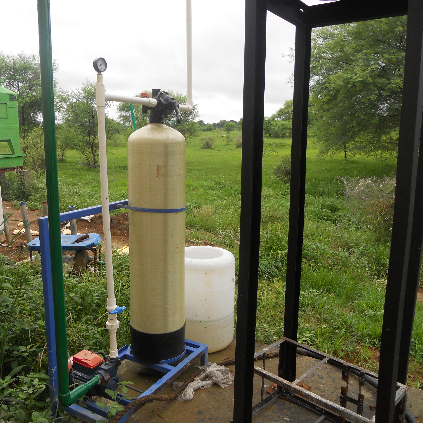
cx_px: 165
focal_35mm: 32
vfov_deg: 51.1
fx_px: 442
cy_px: 211
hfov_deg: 50.7
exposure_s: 1/125
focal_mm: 4.9
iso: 80
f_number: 3.2
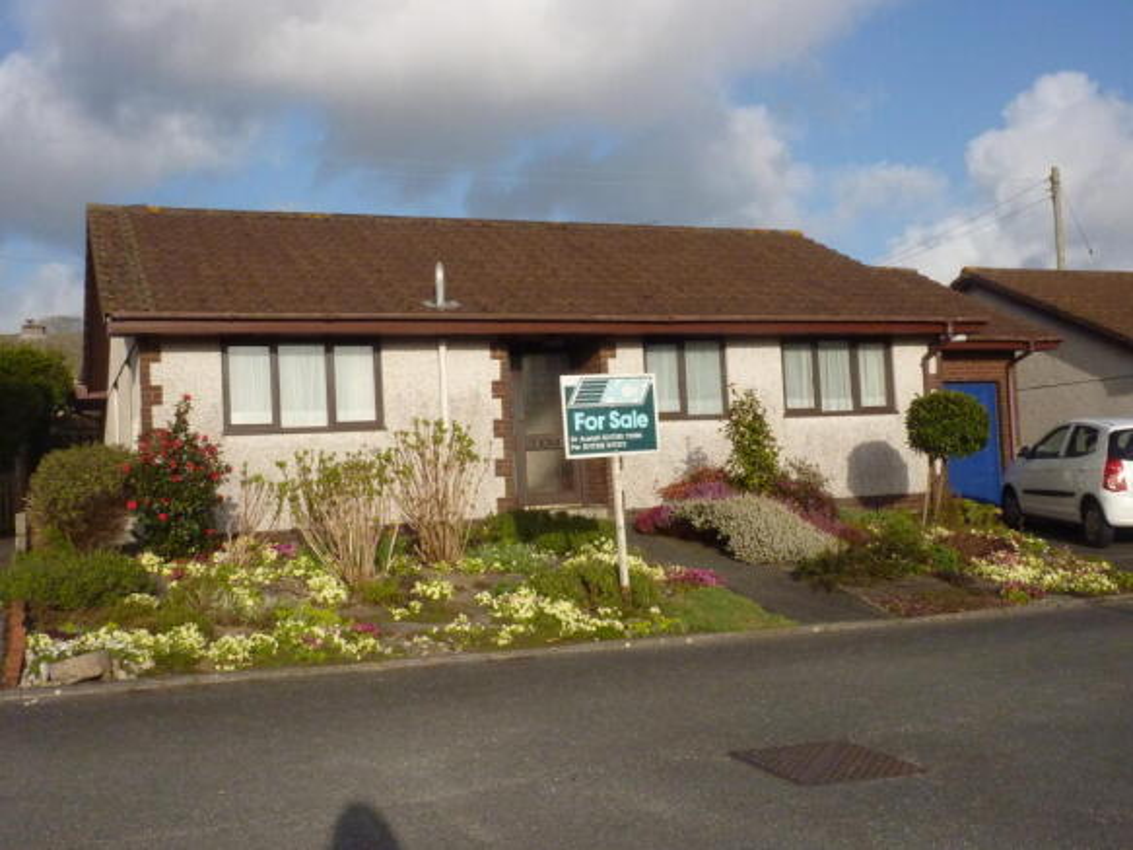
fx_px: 1211
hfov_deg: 50.1
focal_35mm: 37
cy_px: 425
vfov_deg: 38.7
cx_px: 566
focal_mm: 6.1
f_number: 6.3
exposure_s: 1/1600
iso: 400
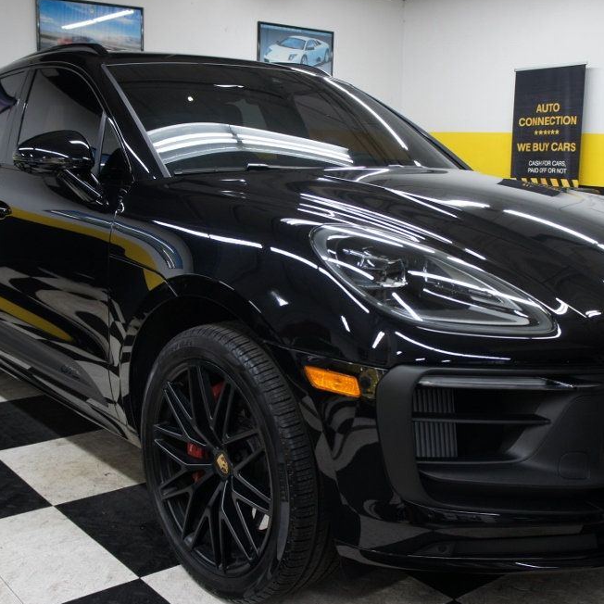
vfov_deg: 41.9
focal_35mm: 40
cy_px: 303
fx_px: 790
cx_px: 339
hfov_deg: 41.8
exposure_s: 1/30
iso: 320
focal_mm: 20
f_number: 4
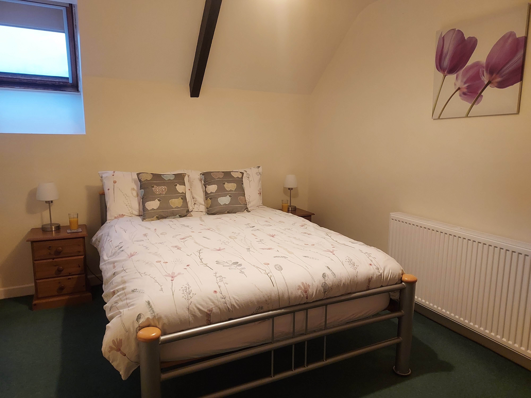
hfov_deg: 71.6
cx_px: 266
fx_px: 368
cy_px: 199
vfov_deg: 56.8
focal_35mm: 24
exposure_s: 1/33
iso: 500
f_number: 1.8
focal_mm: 4.6
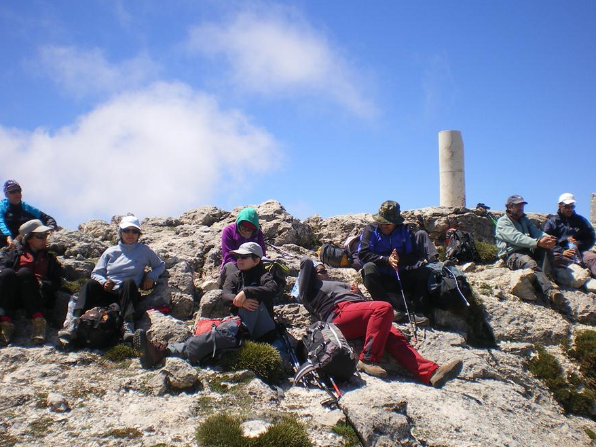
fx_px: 723
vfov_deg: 34.3
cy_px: 220
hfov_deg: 44.8
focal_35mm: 42
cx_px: 308
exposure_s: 1/400
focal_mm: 6.3
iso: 50
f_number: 4.6
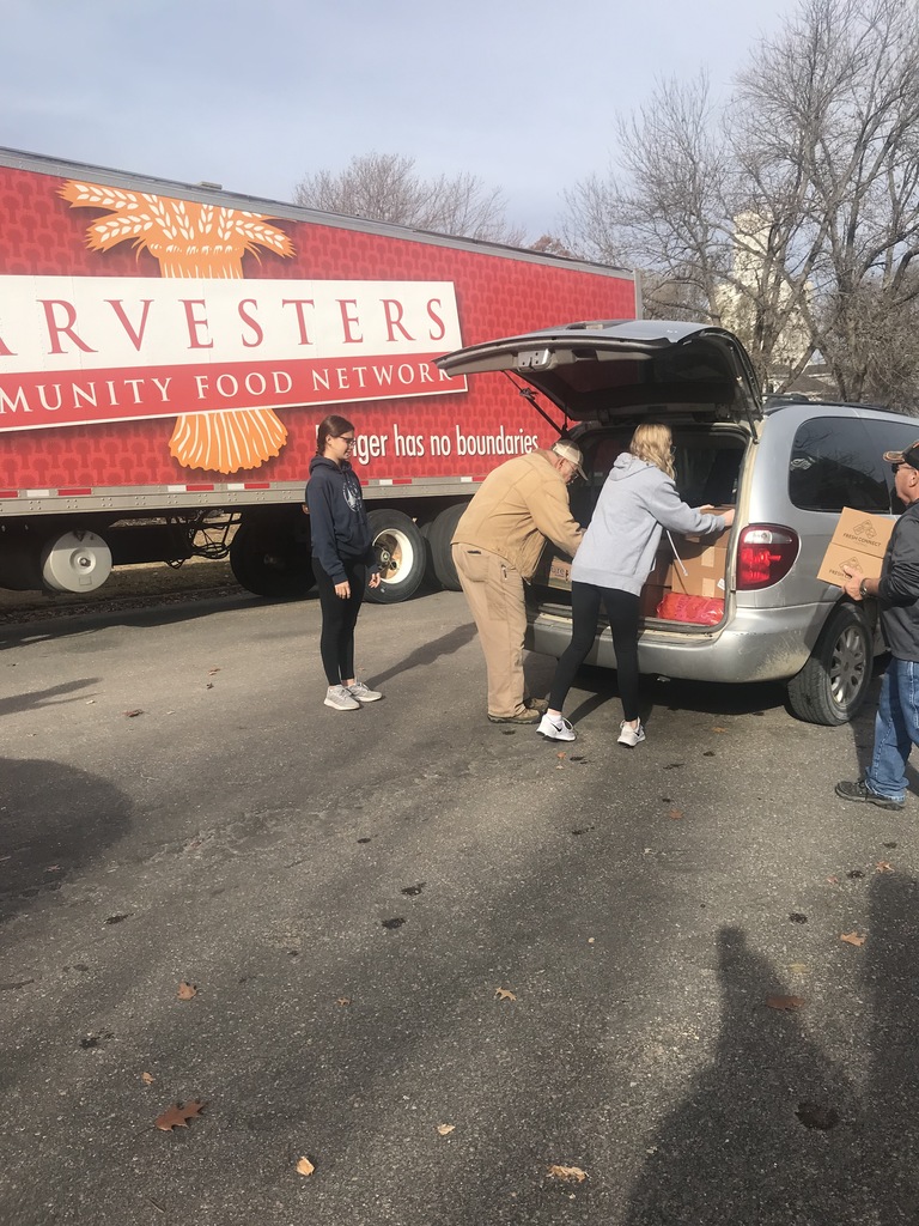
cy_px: 613
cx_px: 460
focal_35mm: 28
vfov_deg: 63.4
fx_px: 991
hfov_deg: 49.7
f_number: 1.8
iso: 20
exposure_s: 1/2336
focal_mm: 3.99
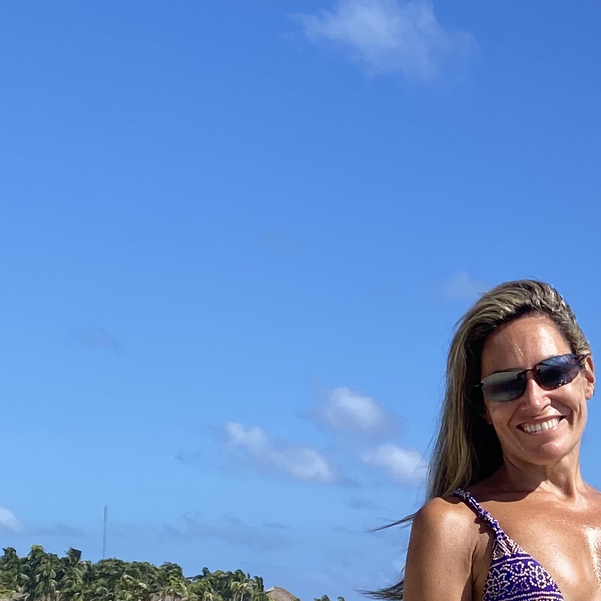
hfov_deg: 17.2
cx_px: 654
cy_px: 514
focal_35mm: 98
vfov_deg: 17.5
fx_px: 1925
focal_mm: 4.25
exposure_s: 1/4274
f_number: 1.8
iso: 32
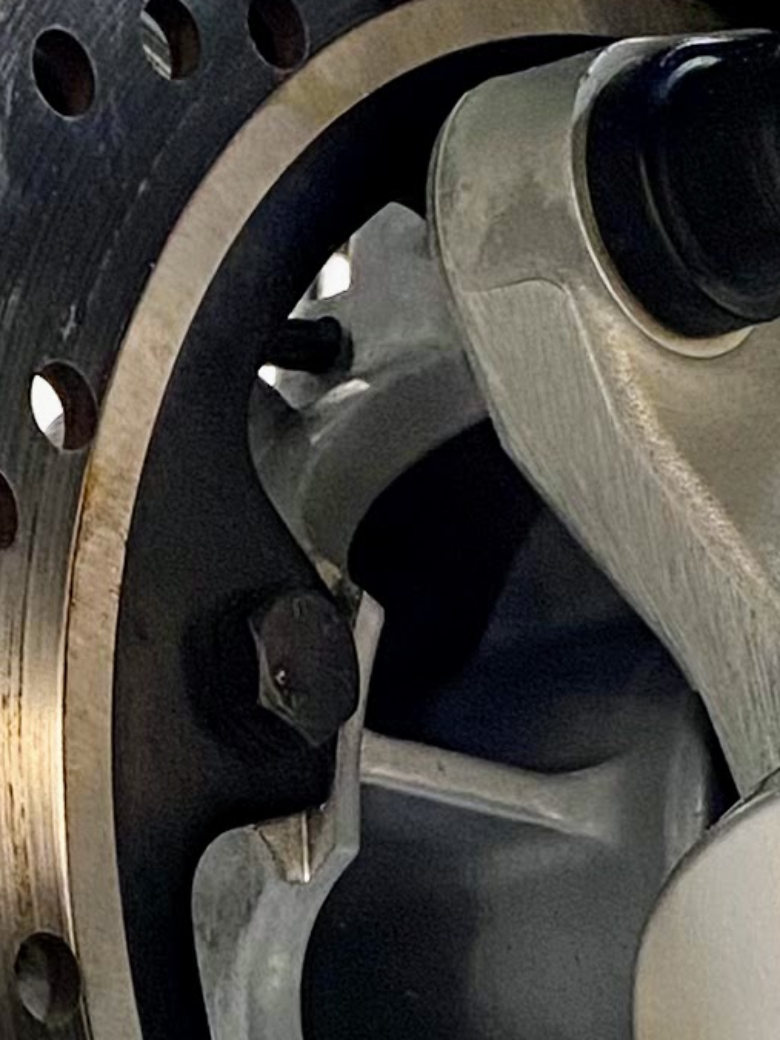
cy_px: 1089
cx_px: -17
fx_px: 4657
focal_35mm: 155
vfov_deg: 12.6
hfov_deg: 9.5
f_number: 1.8
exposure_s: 1/72
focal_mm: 4.25
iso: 125
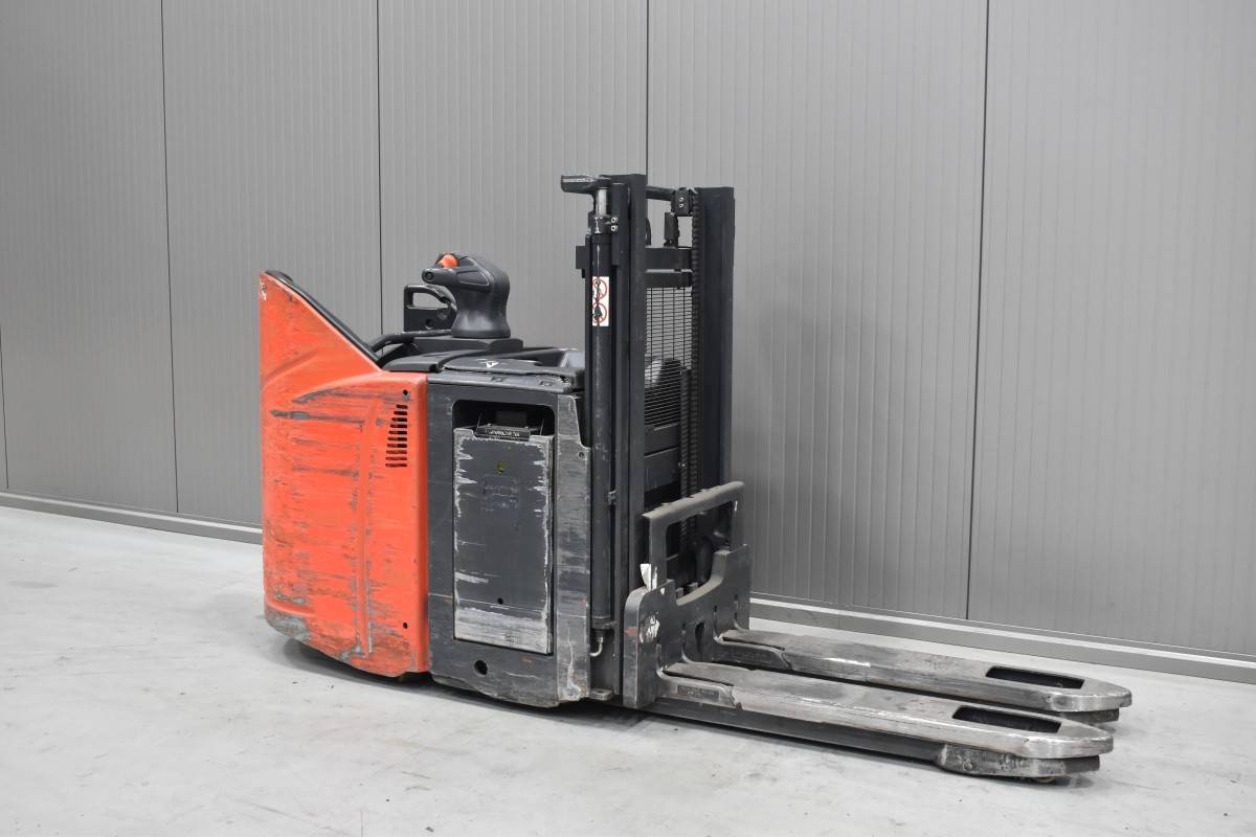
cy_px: 418
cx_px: 628
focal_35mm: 38
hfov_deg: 51.3
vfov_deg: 35.5
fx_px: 1308
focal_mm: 25
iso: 1600
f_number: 5.6
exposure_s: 1/30
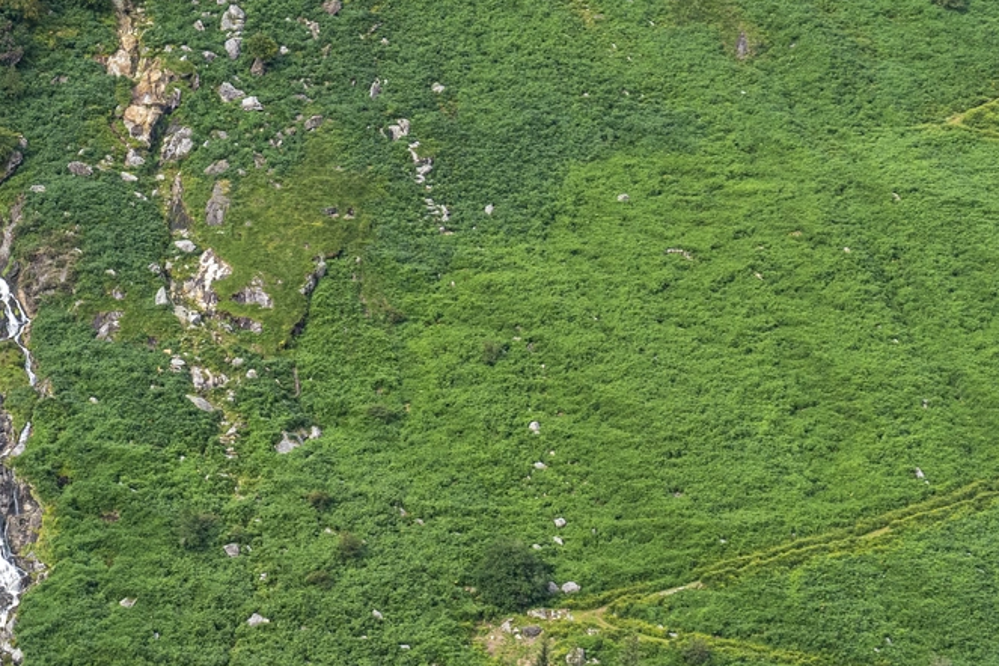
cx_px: -81
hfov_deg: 11.8
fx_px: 4745
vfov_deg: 8.0
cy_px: 238
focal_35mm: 171
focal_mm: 70
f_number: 10
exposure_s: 1/500
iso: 800
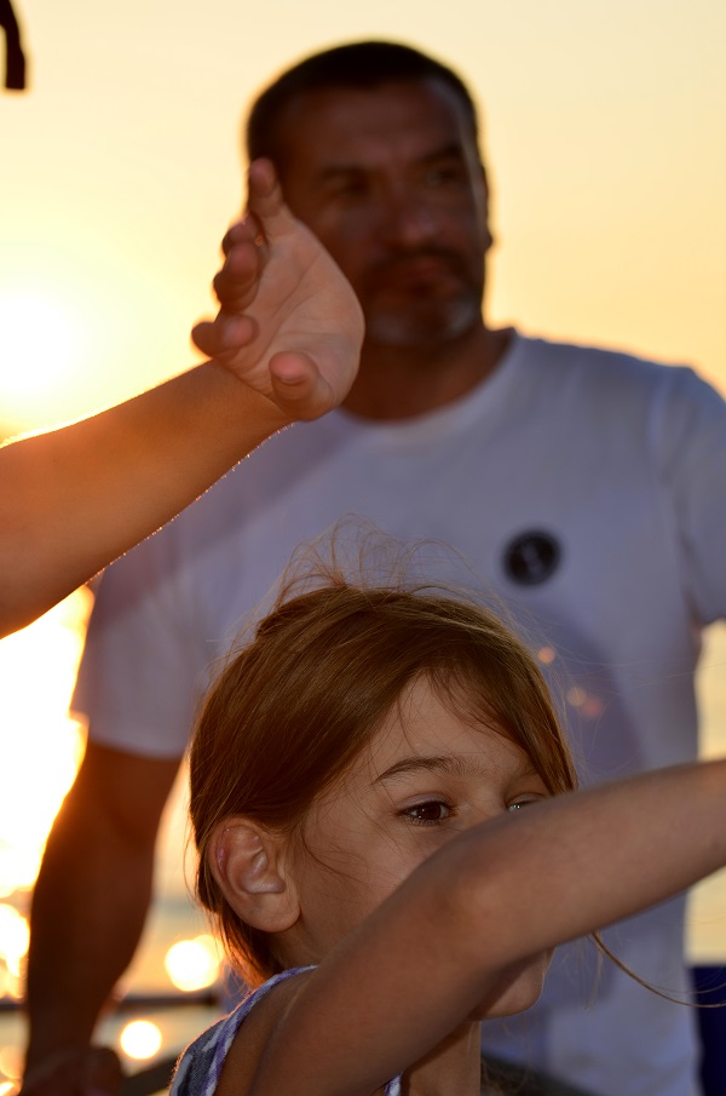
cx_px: 363
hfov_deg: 13.0
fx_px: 3188
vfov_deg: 19.5
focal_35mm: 105
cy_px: 548
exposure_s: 1/250
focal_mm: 70
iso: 100
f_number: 4.5
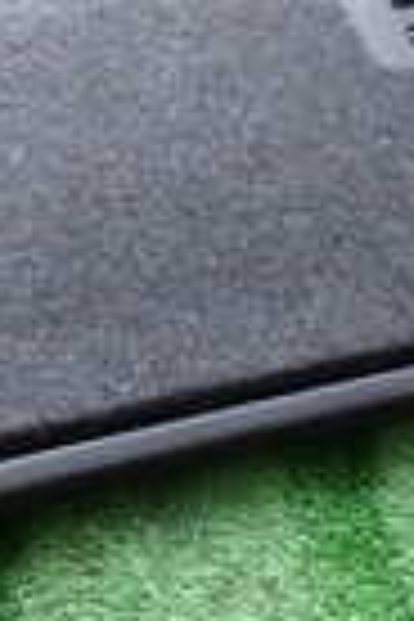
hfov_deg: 10.4
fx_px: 1949
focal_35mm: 113
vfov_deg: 18.0
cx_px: -598
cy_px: 436
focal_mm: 4.5
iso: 125
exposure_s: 1/60
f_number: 2
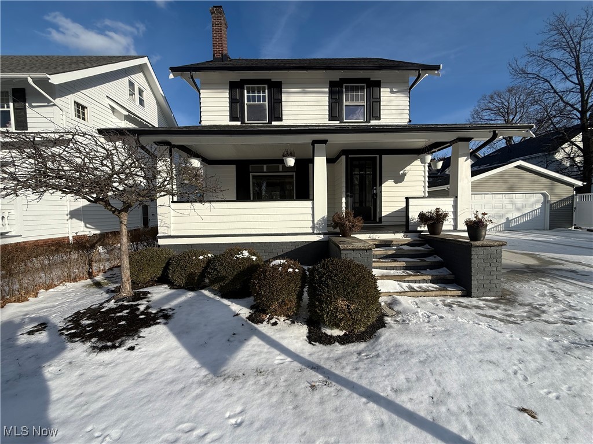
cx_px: 296
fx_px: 240
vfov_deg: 85.7
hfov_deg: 102.1
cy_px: 222
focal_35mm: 14
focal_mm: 2.22
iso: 50
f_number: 2.2
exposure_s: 1/2841
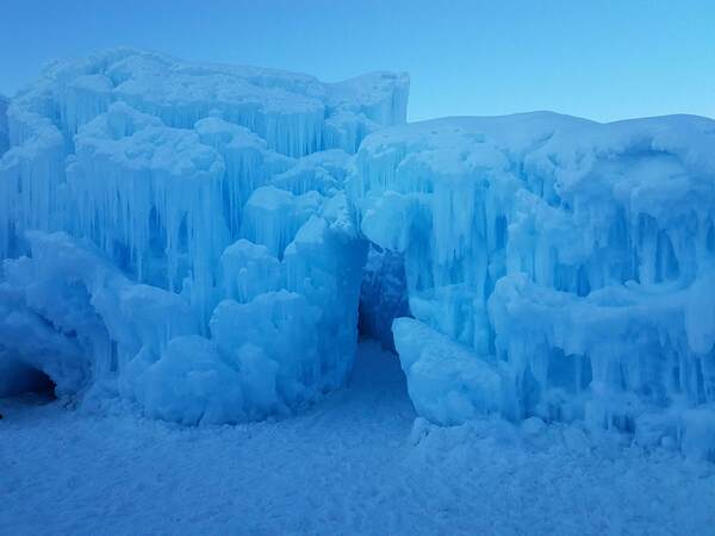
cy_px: 268
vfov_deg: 53.1
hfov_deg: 67.3
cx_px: 358
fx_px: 537
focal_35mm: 26
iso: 40
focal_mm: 4.2
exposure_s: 1/530
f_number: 1.7
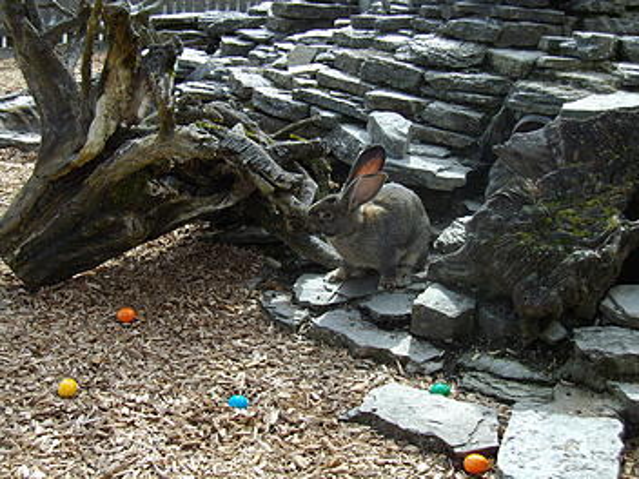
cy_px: 240
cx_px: 320
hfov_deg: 35.5
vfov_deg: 27.0
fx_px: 997
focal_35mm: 54
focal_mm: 9.6
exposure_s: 1/320
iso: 100
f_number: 3.6
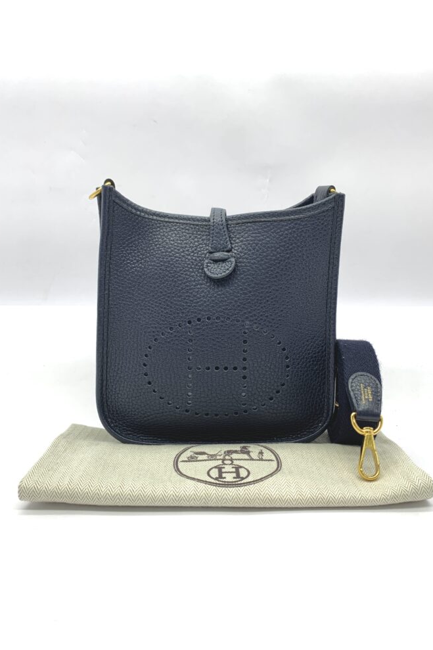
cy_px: 331
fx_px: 505
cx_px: 233
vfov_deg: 65.5
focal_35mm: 28
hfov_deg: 46.4
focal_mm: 4.25
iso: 32
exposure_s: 1/100
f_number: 1.8
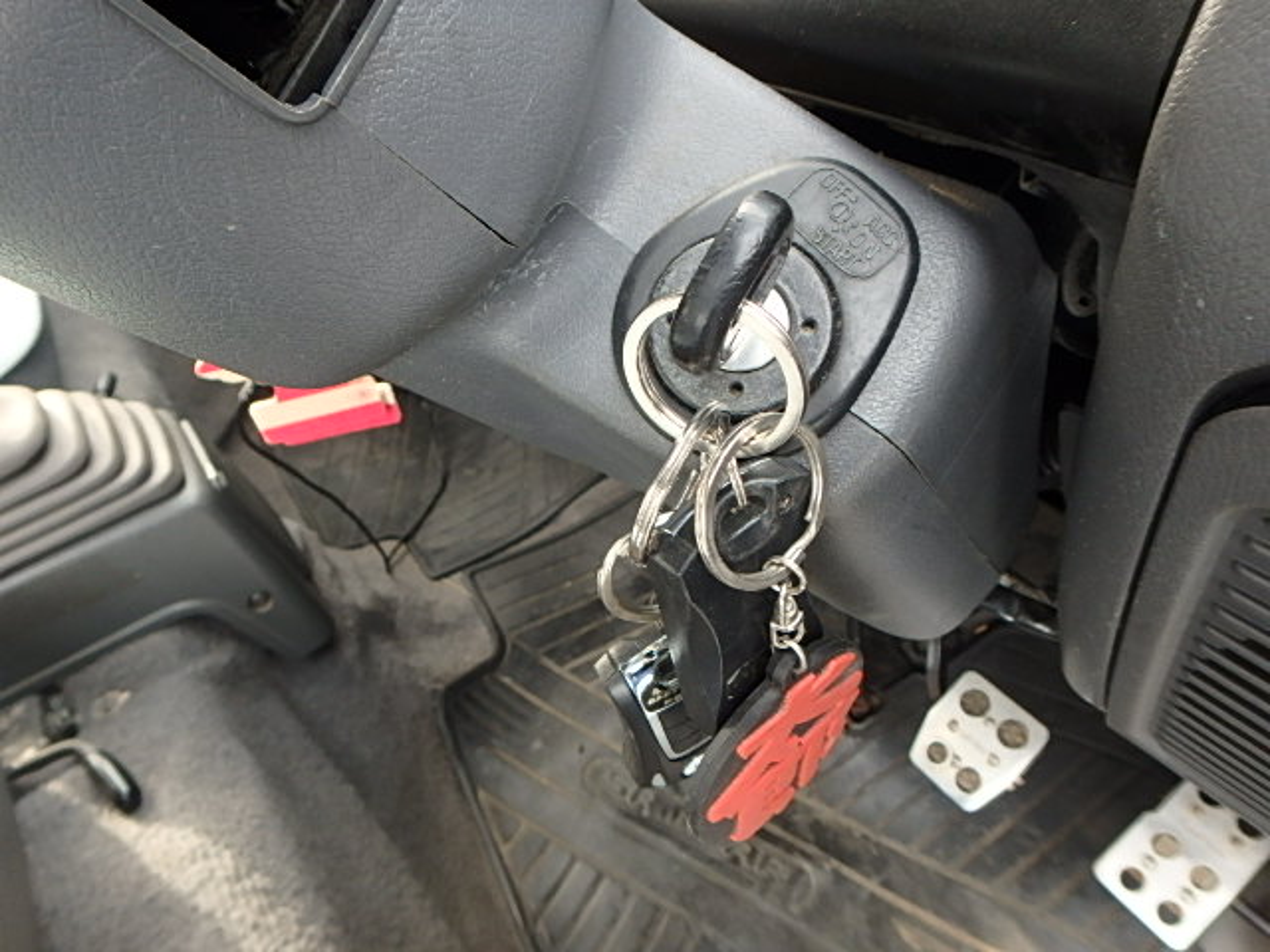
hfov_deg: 79.0
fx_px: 770
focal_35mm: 21
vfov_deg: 63.4
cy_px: 476
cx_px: 635
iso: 200
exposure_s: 1/50
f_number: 3.5
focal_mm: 3.7
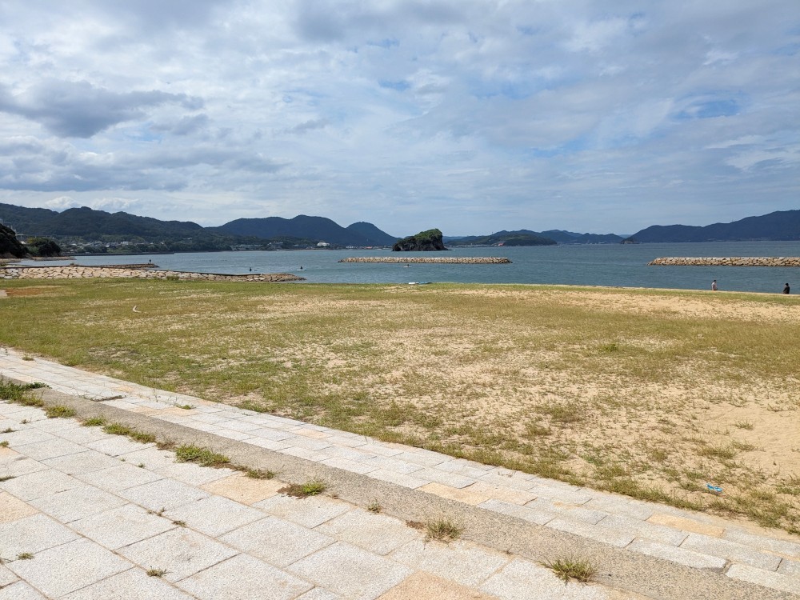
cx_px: 400
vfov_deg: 51.4
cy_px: 300
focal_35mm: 27
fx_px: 624
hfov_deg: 65.3
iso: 66
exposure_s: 1/5848
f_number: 1.73
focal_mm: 4.38
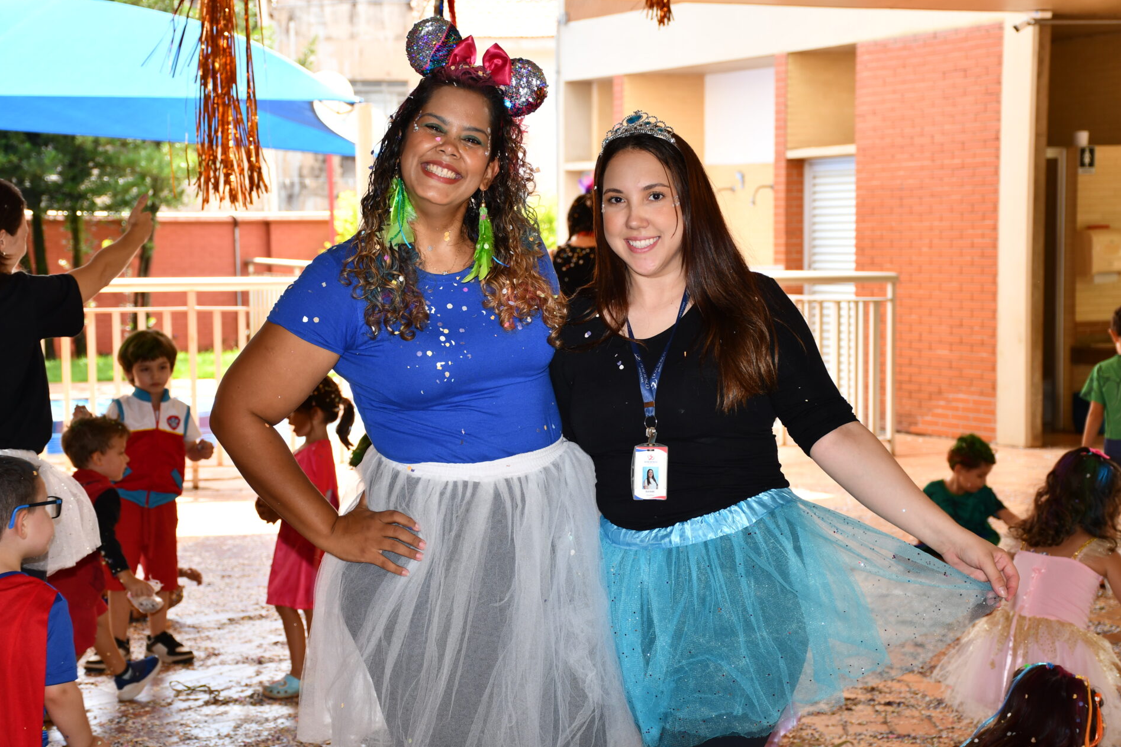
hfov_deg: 27.7
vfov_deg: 18.7
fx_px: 2273
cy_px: 375
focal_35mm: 73
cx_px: 554
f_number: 4.5
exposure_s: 1/200
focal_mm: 48
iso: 200
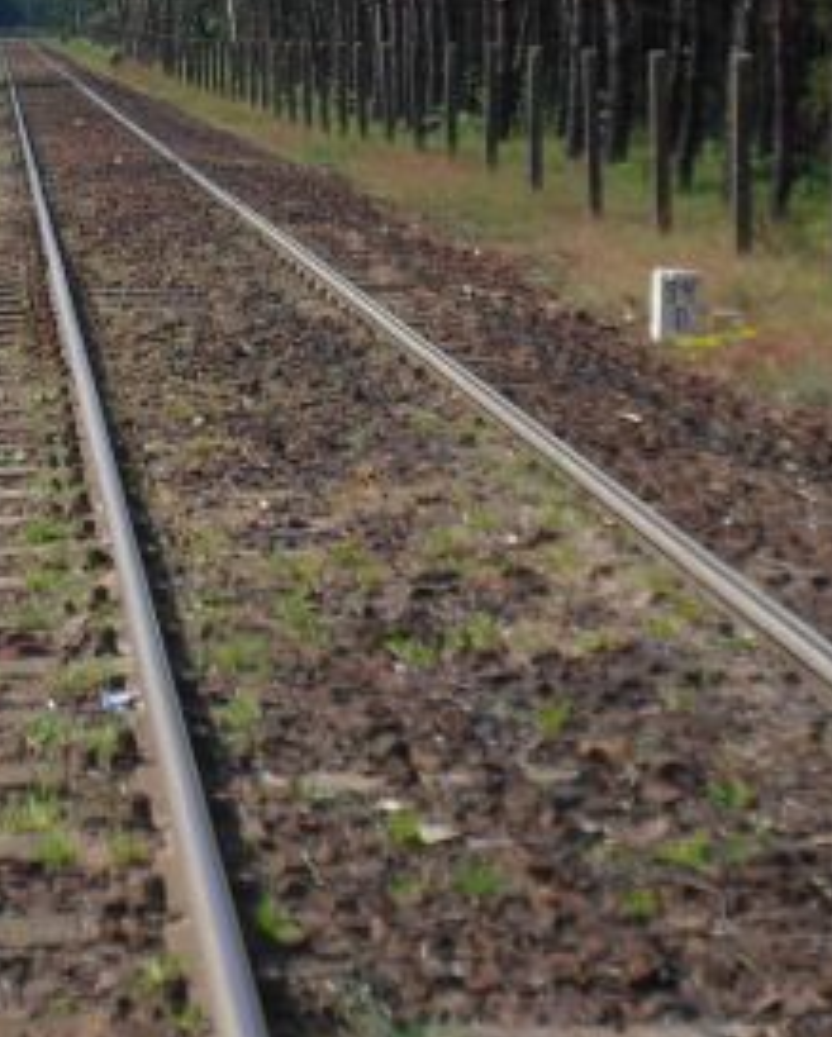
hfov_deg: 12.7
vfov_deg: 15.7
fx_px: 3687
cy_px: 27
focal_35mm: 120
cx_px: -34
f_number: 4
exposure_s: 1/500
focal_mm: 6.5
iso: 80
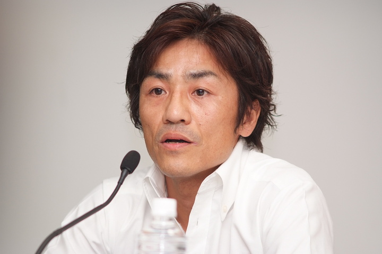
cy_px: 127
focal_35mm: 270
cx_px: 191
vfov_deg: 5.1
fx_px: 2865
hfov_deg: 7.6
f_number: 2.8
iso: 400
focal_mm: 180
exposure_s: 1/250
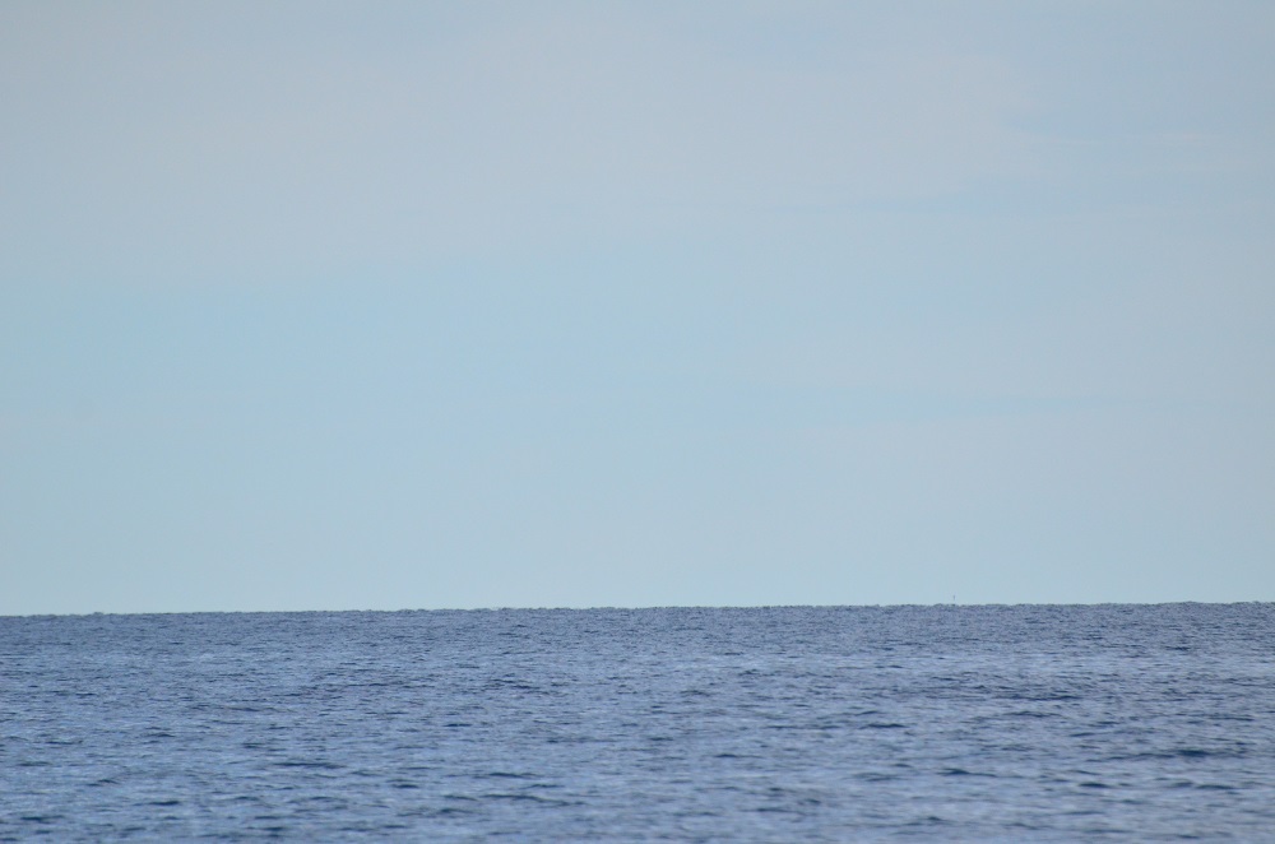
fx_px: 14312
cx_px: 638
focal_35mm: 405
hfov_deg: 5.1
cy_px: 422
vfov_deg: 3.4
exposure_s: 1/8000
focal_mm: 270
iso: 1100
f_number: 5.6
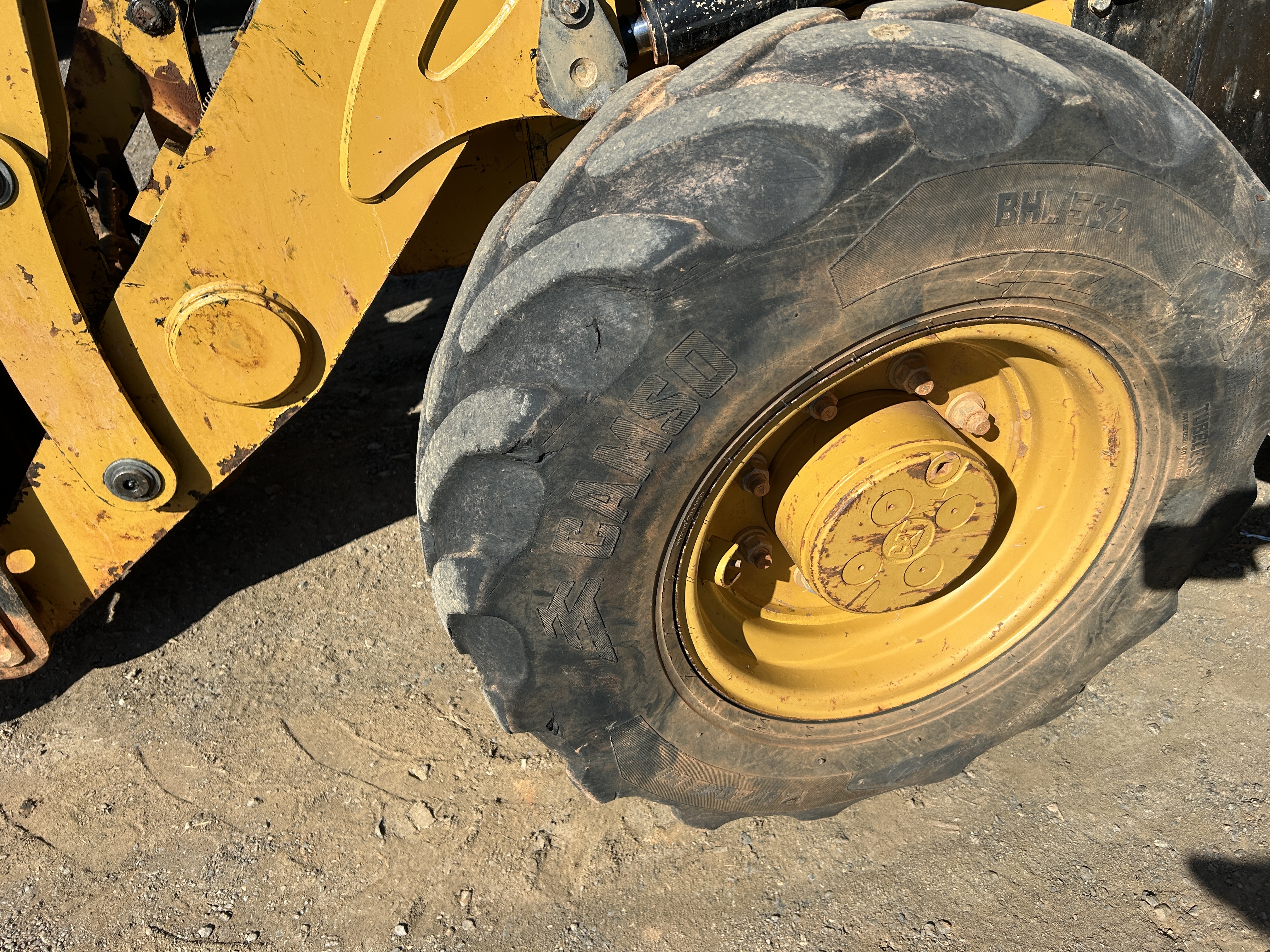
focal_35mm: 26
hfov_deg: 67.3
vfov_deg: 53.1
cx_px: 635
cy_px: 476
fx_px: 954
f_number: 1.5
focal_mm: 5.7
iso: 50
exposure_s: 1/3460
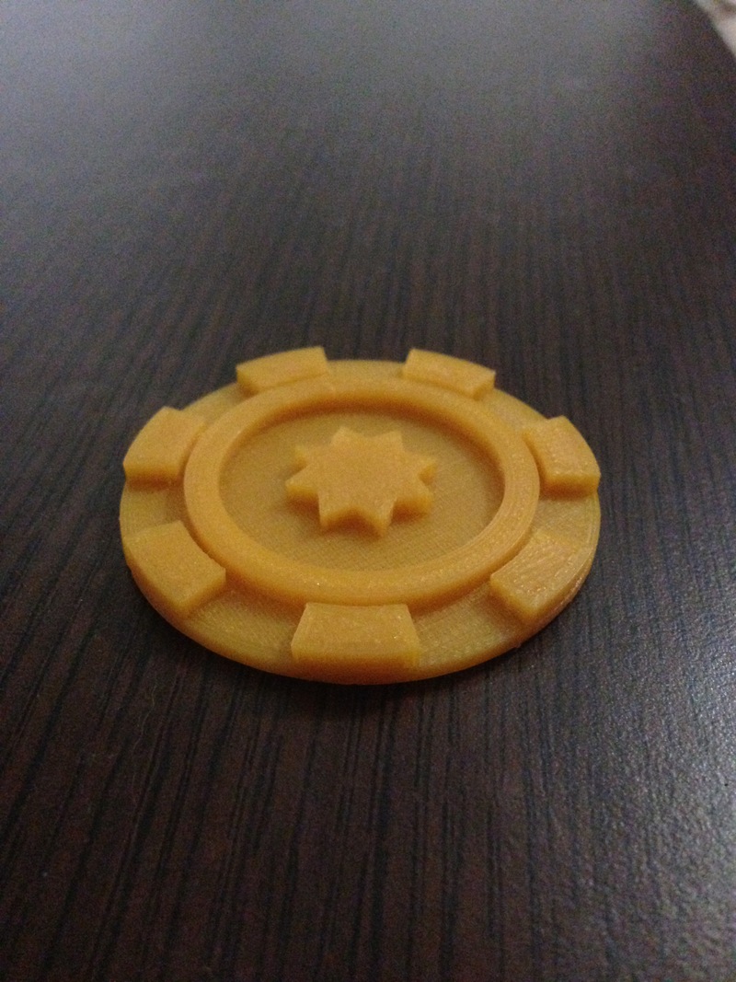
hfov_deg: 42.9
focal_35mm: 33
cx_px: 368
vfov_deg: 55.4
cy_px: 491
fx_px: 936
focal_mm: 4.12
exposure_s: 1/15
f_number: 2.4
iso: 800
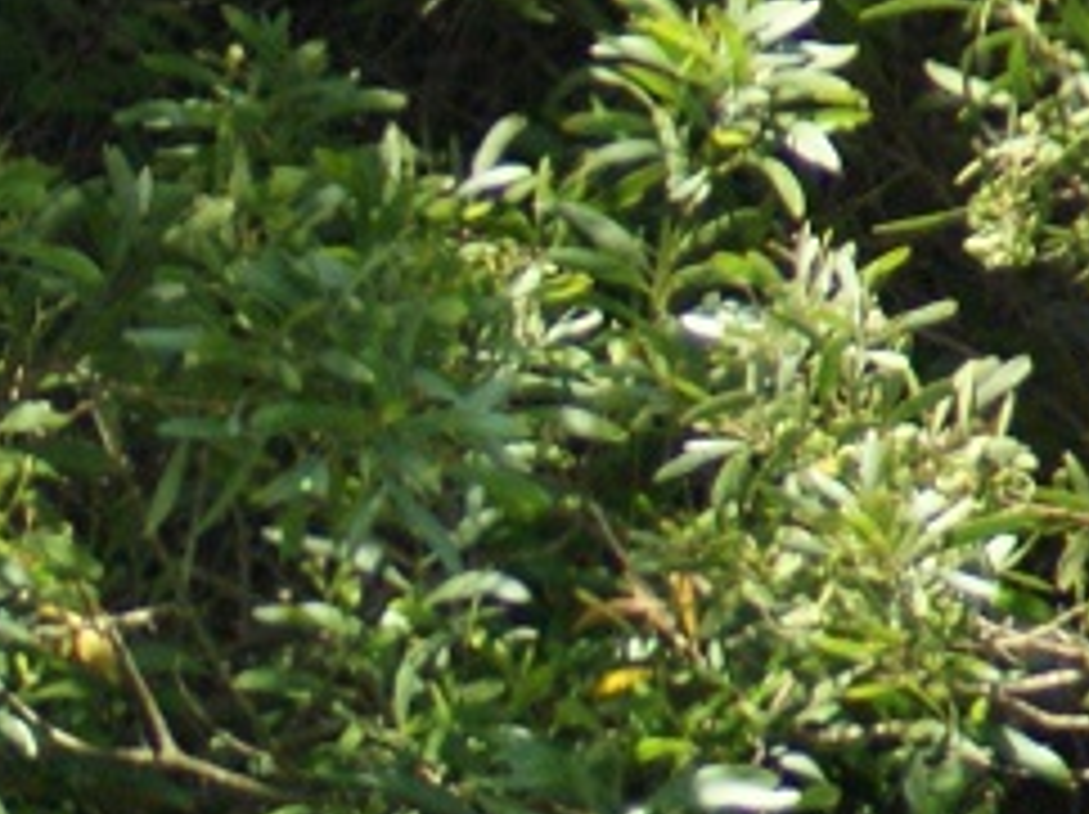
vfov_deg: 0.7
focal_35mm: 2146
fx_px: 67445
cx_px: -1341
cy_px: 1378
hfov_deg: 0.9
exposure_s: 1/400
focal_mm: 300
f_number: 5.6
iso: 400
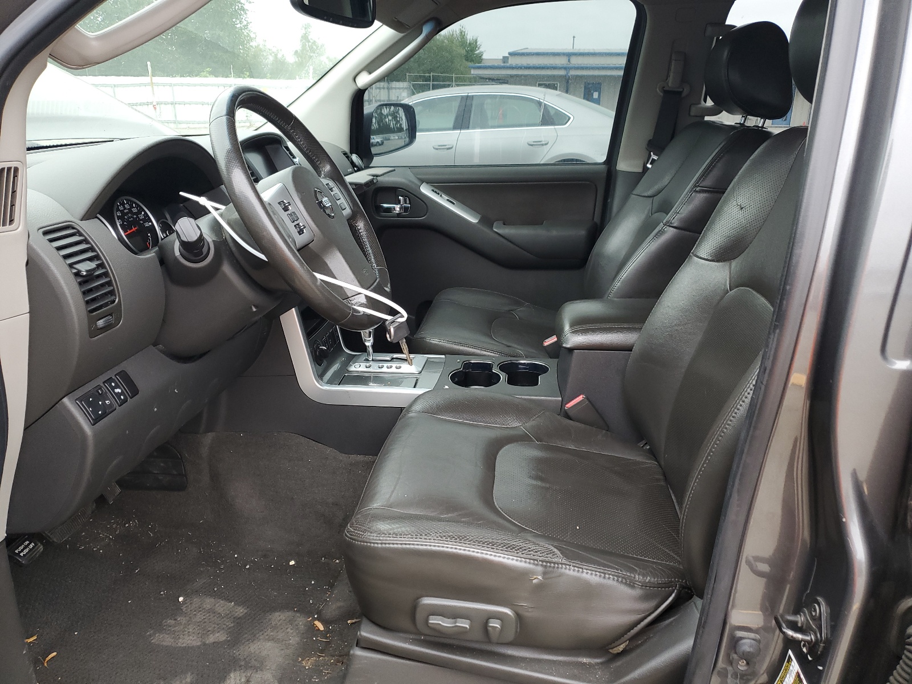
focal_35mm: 26
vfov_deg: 53.1
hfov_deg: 67.3
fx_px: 685
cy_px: 342
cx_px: 456
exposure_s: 1/120
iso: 76
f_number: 1.5
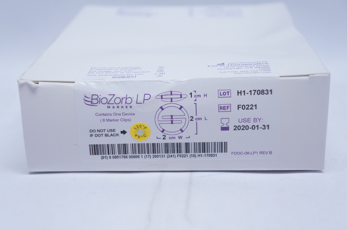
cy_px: 115
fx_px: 664
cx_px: 174
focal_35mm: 69
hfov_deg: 29.3
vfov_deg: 19.7
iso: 800
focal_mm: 46
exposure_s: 1/125
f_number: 5
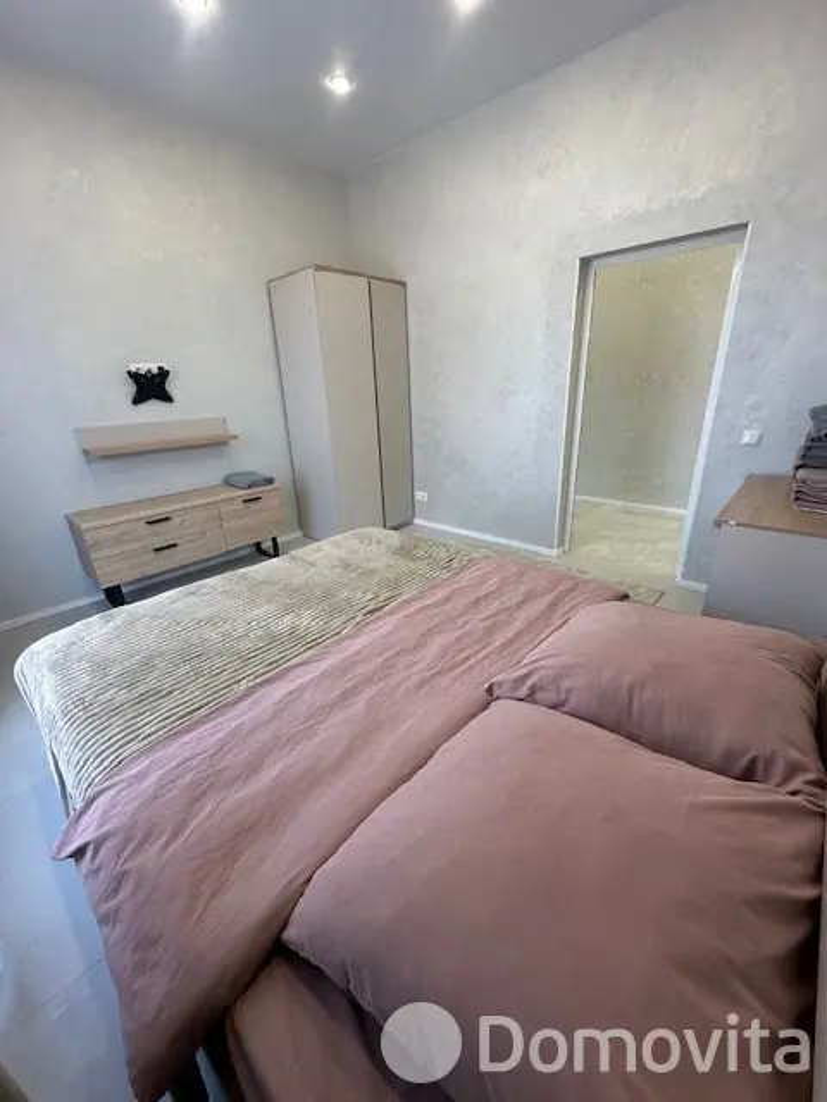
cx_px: 414
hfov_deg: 85.7
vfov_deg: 102.1
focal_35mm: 14
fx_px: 446
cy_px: 551
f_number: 2.2
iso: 125
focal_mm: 2.22
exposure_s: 1/100
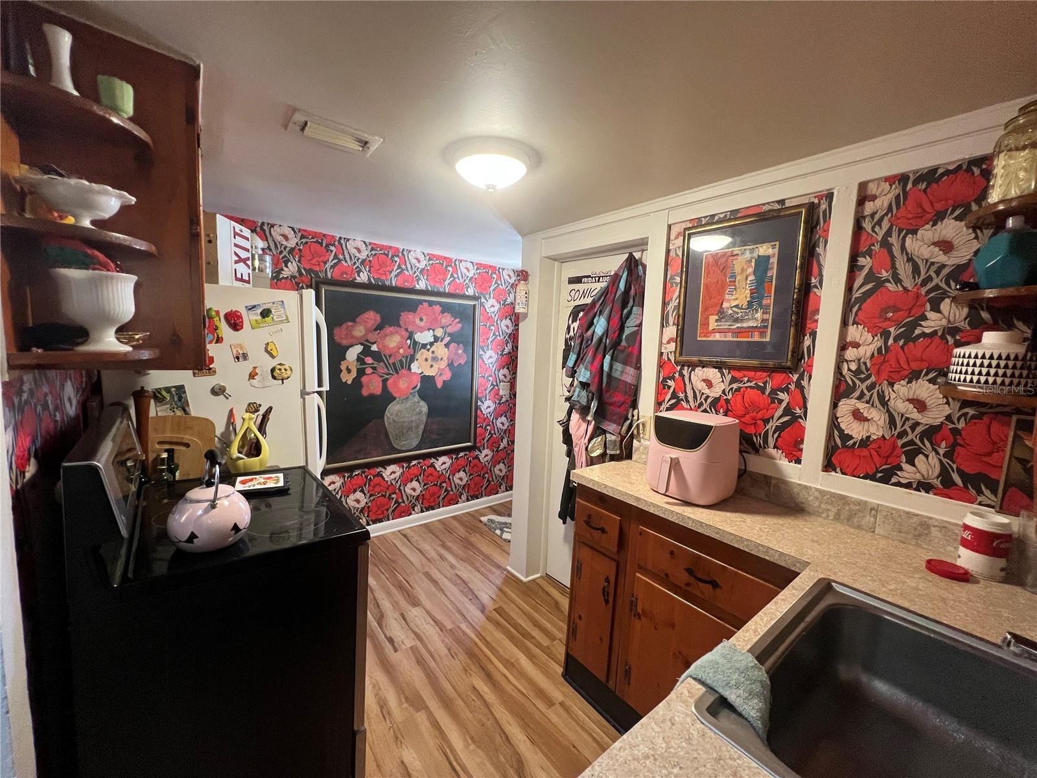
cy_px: 389
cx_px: 518
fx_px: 389
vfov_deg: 89.9
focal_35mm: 13
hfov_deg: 106.2
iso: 250
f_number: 1.8
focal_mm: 1.57
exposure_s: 1/60
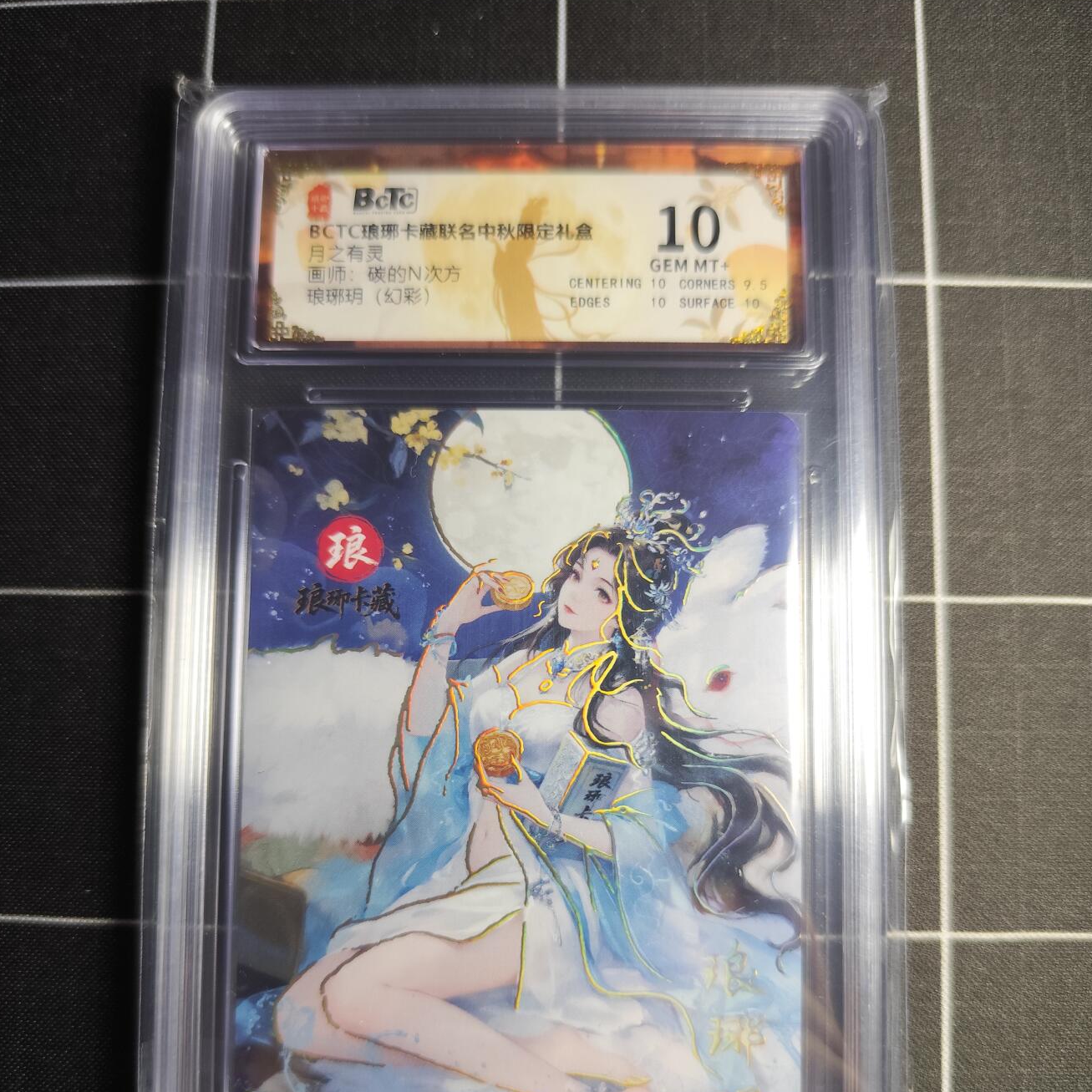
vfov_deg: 57.0
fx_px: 999
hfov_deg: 57.3
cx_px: 542
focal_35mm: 28
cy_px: 635
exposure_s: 1/100
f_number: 1.65
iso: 400
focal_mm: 6.14
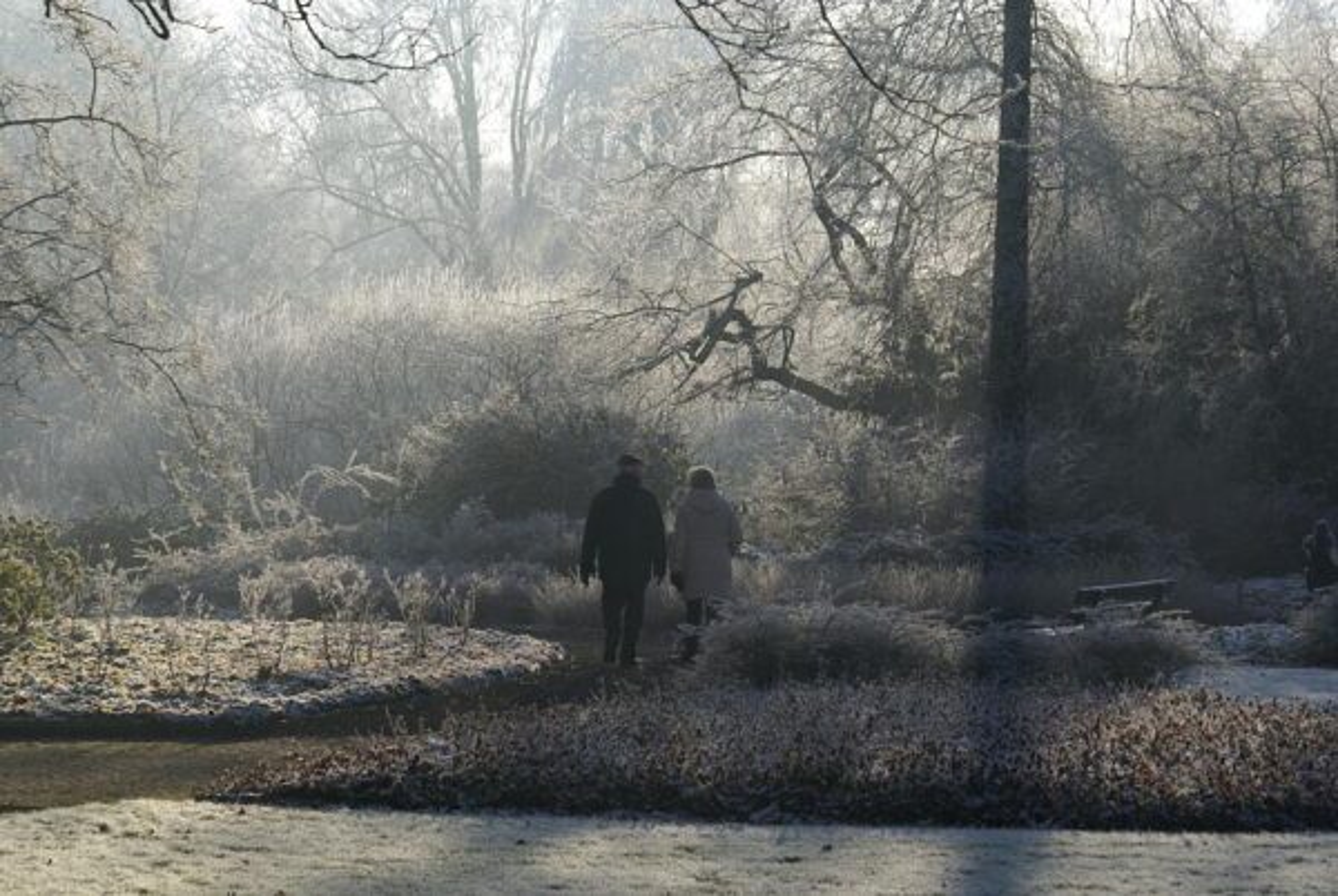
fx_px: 3908
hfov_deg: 19.4
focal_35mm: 105
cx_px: 669
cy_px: 448
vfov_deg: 13.1
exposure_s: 1/250
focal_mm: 70
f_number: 8
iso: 100
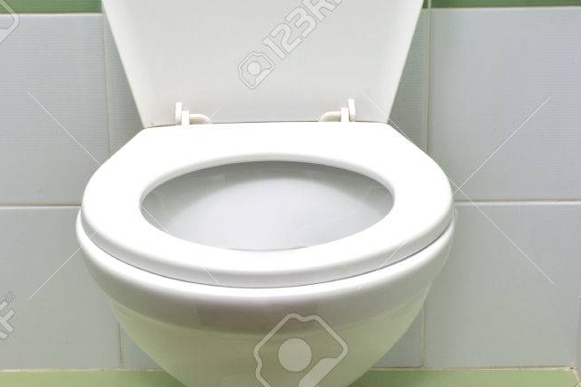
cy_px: 189
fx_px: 1452
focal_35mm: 90
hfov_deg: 22.6
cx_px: 261
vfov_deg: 15.2
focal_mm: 30
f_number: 4.2
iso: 200
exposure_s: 1/13
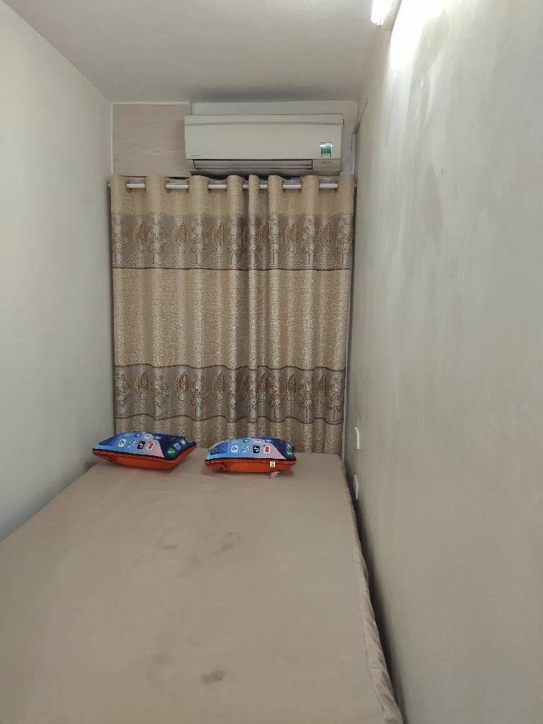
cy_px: 362
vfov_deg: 65.3
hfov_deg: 51.4
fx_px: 565
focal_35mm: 27
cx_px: 272
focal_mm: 4.74
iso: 213
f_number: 1.79
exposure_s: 1/33
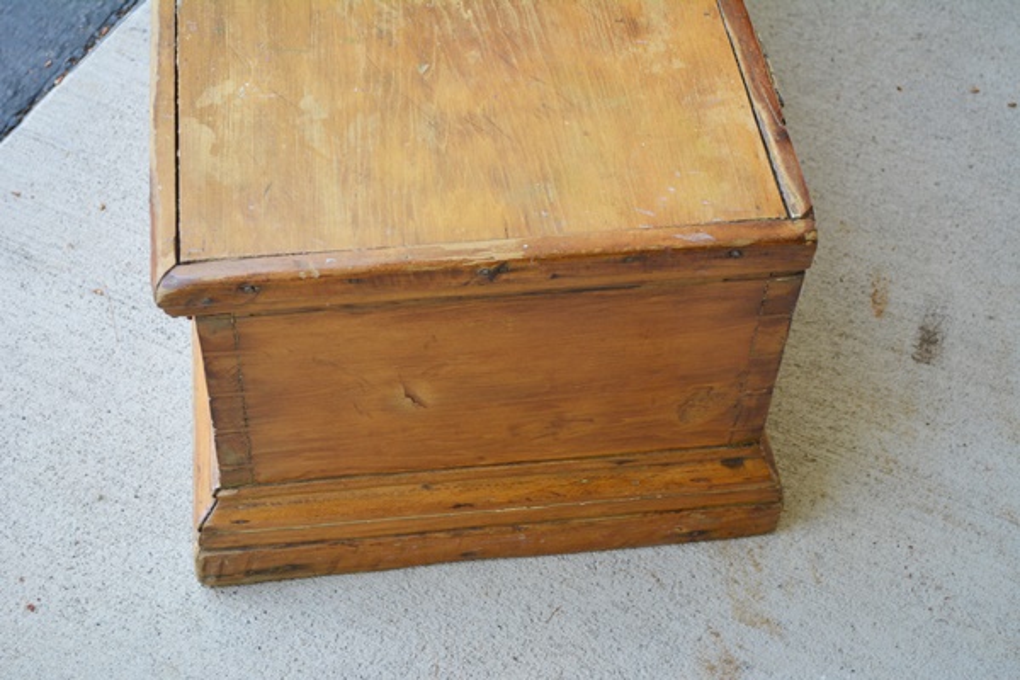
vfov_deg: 22.6
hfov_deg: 33.4
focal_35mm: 60
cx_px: 510
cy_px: 340
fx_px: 1700
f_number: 5.3
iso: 400
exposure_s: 1/100
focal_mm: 40
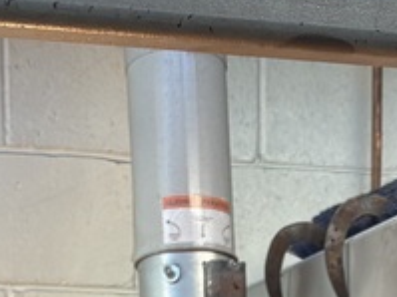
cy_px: 644
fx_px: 1536
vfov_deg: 10.0
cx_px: 231
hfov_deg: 14.7
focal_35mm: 134
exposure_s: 1/70
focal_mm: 5.96
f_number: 1.6
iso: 64
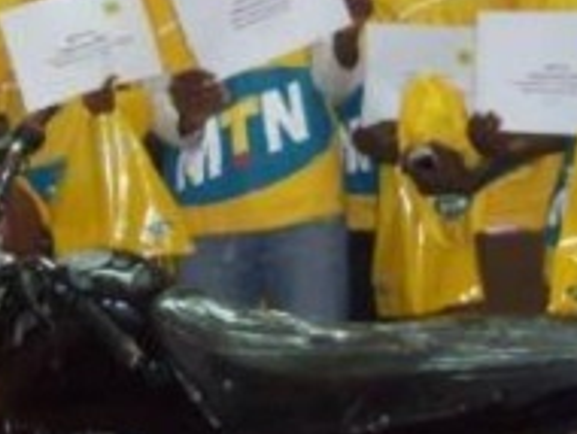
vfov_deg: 15.7
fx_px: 1569
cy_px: 131
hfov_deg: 20.7
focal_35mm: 94
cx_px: 158
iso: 400
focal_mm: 6.8
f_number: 4.3
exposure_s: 1/50
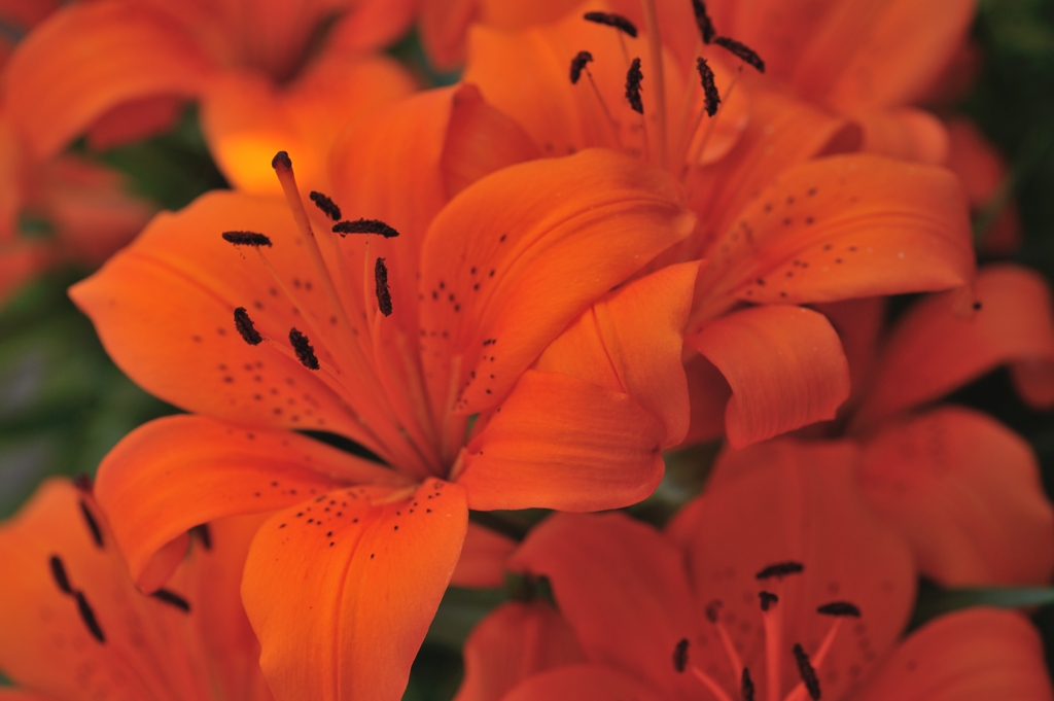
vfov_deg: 7.6
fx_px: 5266
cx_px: 527
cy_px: 350
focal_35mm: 180
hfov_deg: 11.4
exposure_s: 1/200
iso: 200
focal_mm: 180
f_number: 7.1
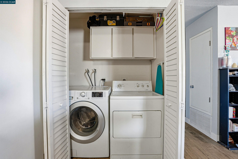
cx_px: 119
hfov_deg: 96.7
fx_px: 106
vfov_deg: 73.8
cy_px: 80
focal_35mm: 16
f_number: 8
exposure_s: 1/60
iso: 250
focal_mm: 16
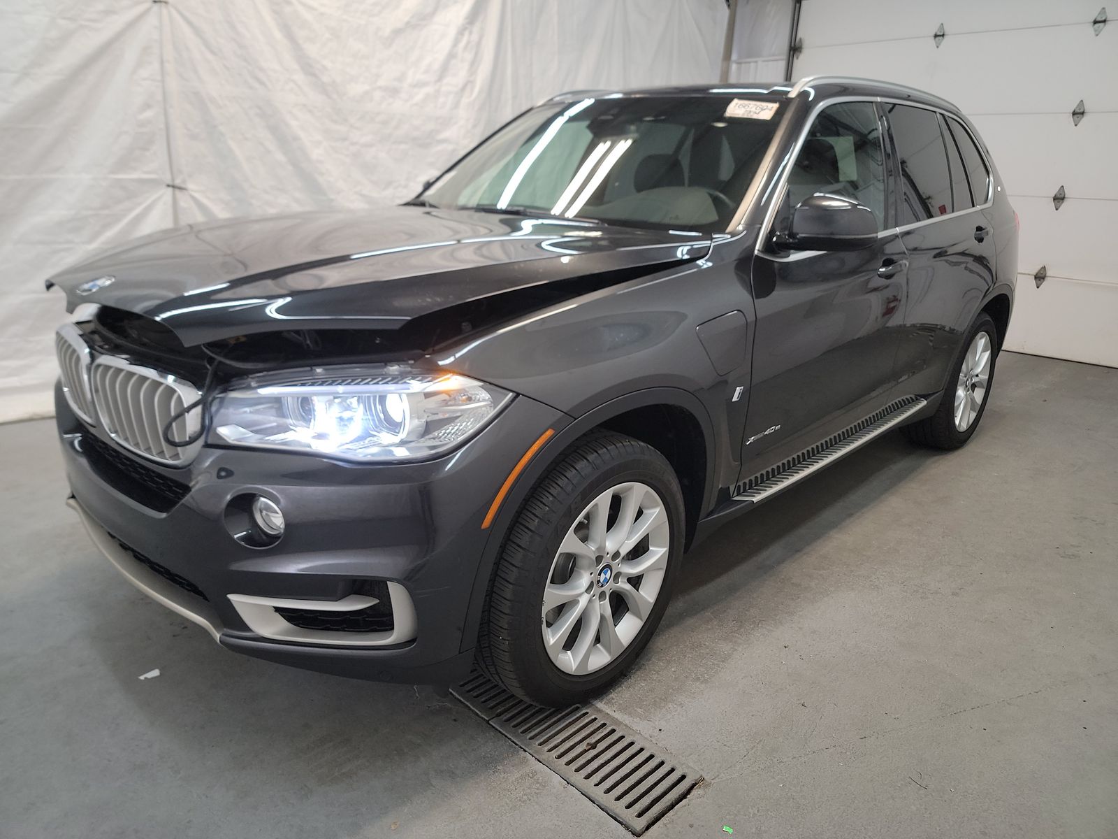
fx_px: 775
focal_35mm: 24
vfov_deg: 56.8
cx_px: 559
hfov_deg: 71.6
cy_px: 420
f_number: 1.8
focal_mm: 6.7
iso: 149
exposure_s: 1/59
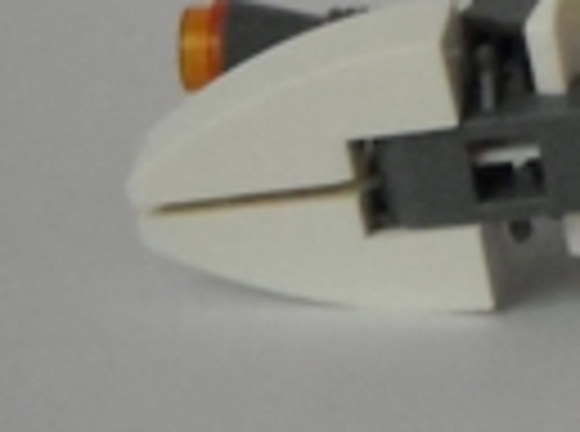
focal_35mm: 237
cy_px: -72
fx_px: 3960
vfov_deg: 6.2
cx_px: 764
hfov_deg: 8.3
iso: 800
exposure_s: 1/60
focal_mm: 11.02
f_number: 3.7
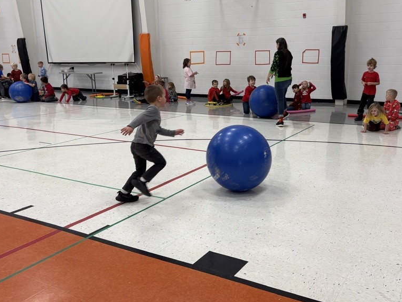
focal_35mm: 35
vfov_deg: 40.7
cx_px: 223
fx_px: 407
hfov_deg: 52.5
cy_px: 138
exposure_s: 1/120
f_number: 1.6
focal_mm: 5.96
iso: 80
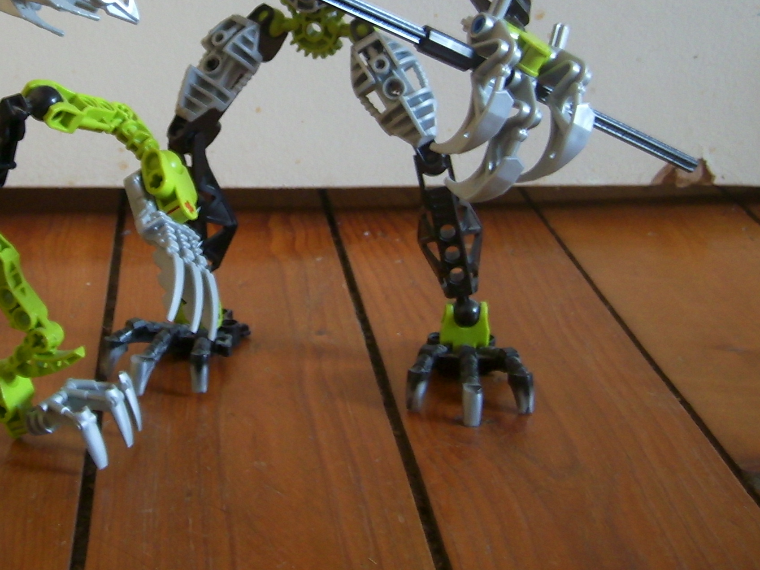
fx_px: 1273
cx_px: 208
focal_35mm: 58
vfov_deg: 24.7
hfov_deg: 32.7
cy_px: 93
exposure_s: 1/4
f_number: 2.8
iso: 50
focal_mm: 5.99
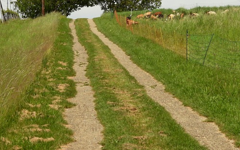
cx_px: 107
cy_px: 19
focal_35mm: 146
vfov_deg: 9.0
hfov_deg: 14.3
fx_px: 955
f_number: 4.5
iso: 100
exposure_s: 1/1600
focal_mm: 15.2
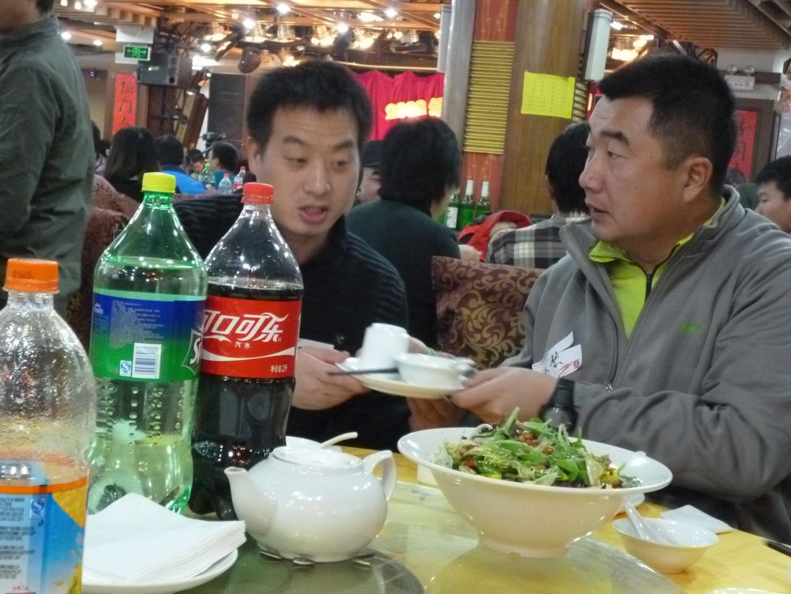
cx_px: 396
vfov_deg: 26.1
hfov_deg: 34.3
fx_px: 1280
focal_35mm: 56
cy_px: 297
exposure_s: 1/10
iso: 1000
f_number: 4.4
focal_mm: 10
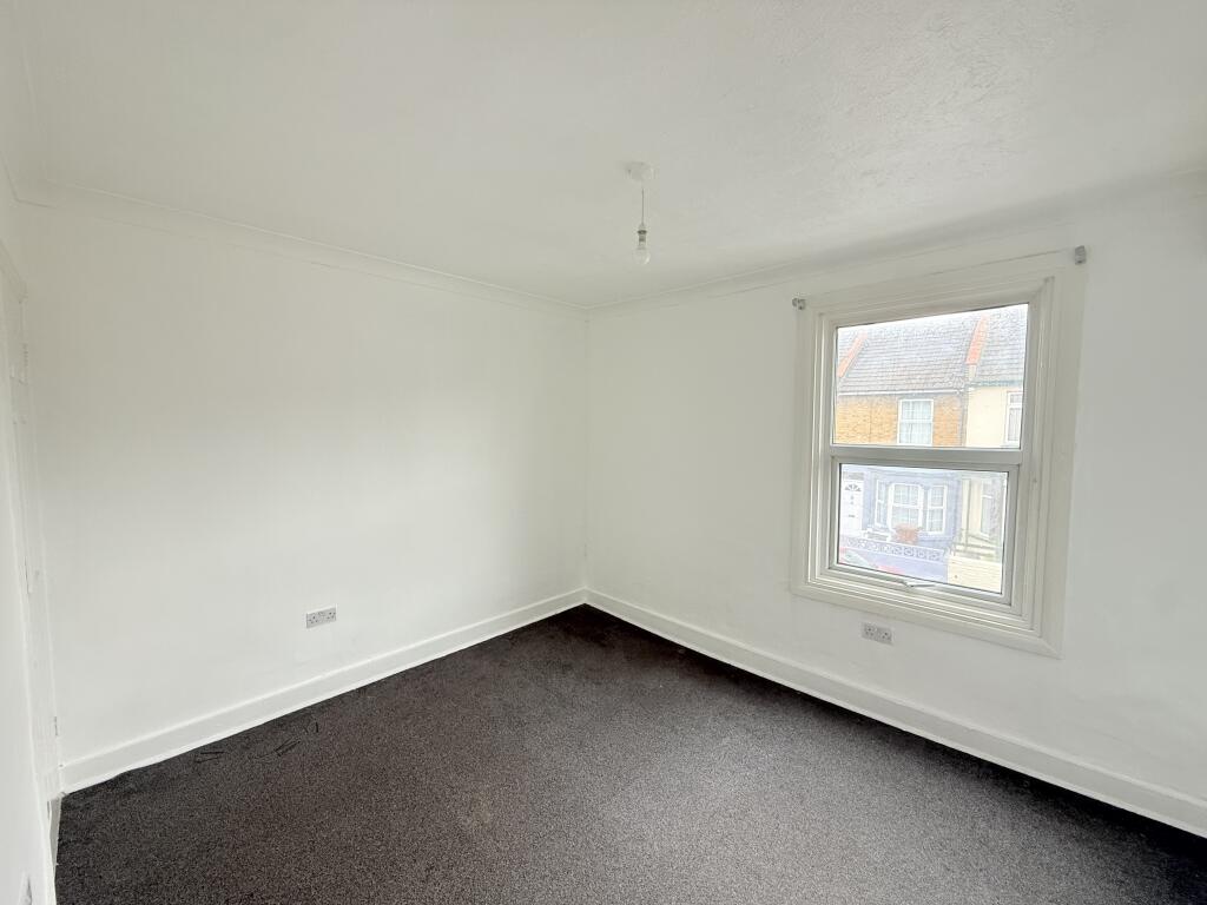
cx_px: 604
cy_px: 452
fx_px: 488
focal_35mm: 14
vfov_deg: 85.7
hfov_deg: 102.1
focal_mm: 2.22
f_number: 2.2
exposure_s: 1/99
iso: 80
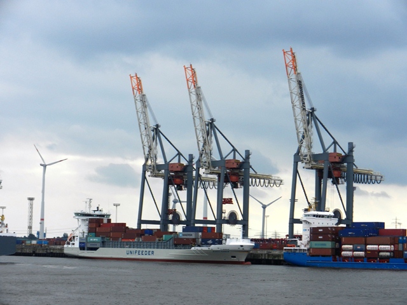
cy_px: 152
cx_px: 204
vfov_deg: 16.2
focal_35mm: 91
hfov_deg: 21.5
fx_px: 1070
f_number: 4.9
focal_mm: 16.3
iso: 160
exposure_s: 1/640
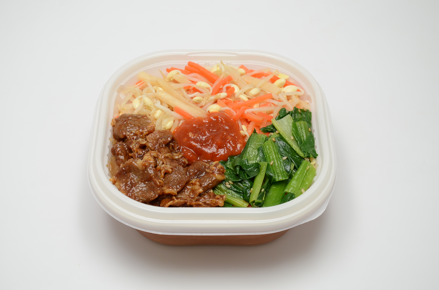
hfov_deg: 29.9
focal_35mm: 68
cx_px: 220
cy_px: 145
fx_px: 821
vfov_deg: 20.1
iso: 200
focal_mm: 45
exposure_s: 1/15
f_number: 9
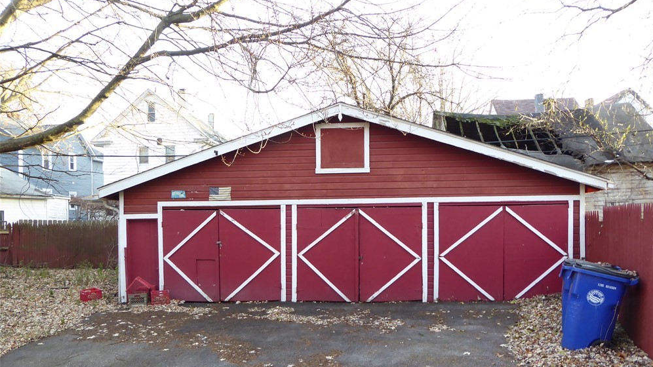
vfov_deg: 41.3
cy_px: 223
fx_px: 485
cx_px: 335
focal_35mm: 28
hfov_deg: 67.9
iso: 200
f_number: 3.3
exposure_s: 1/60
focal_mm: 4.3
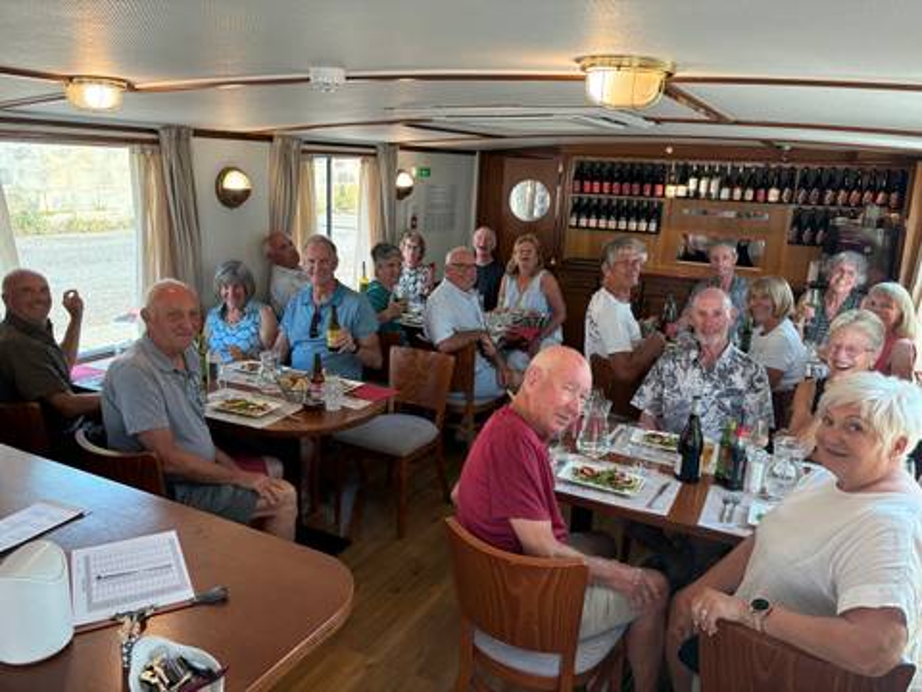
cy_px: 346
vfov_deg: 53.1
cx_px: 461
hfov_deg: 67.3
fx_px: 693
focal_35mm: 26
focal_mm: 5.96
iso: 125
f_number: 1.6
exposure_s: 1/116
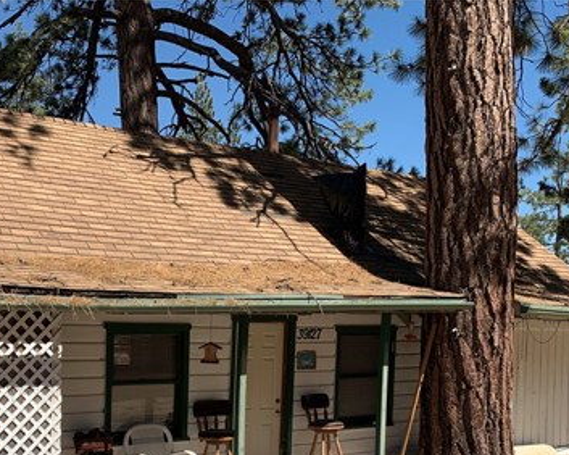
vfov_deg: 31.6
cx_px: 187
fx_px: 774
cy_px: 386
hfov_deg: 39.8
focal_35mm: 46
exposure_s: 1/2481
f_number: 1.8
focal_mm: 4.25
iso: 25
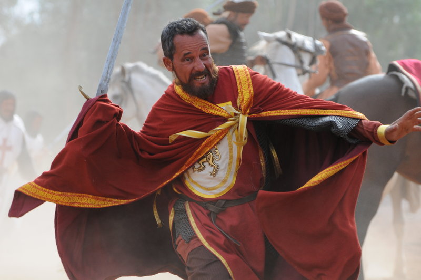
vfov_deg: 4.9
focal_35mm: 278
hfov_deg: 7.4
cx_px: 210
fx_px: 3241
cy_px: 140
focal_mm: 185
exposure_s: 1/500
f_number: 7.1
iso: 400
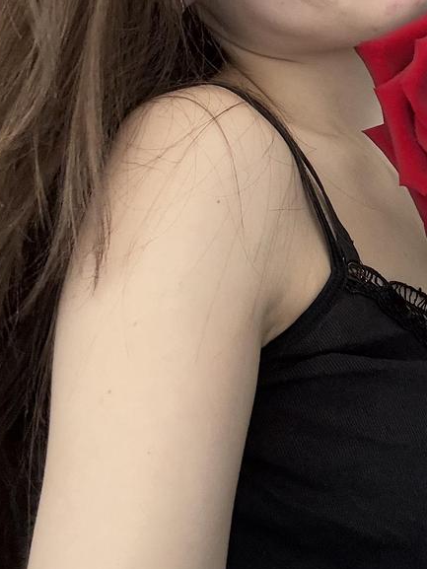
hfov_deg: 28.2
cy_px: 62
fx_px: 838
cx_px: 317
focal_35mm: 51
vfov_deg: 35.4
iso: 250
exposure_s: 1/60
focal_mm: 2.69
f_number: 1.9
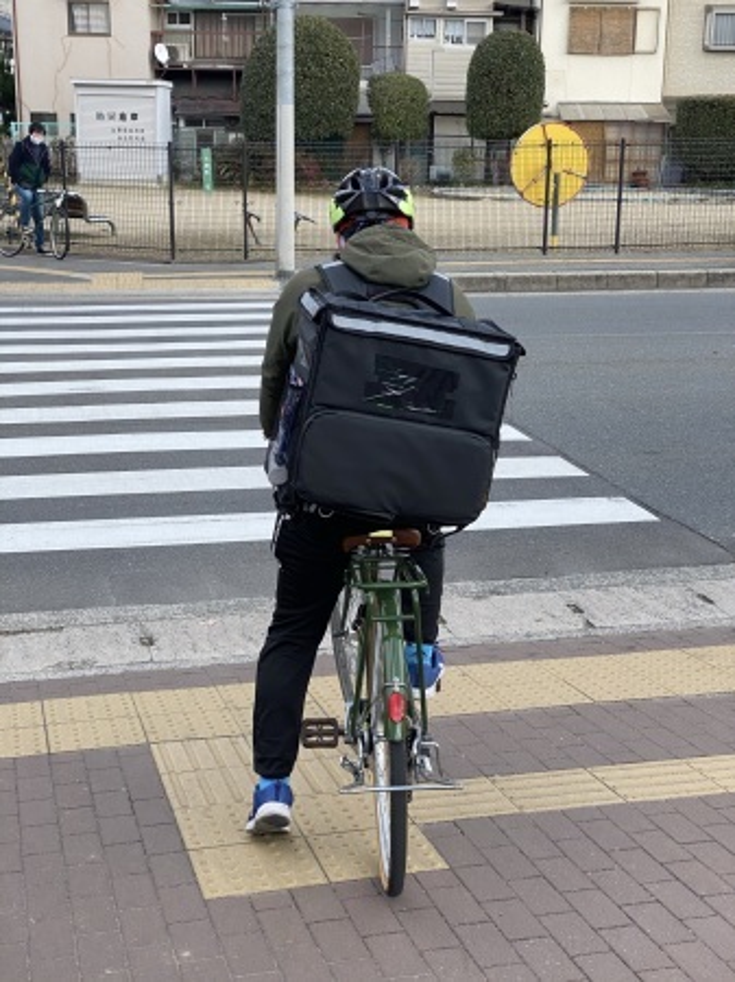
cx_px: 368
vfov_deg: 36.8
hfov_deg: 28.0
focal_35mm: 52
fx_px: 1474
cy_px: 491
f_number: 2
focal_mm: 6
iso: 20
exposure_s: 1/564
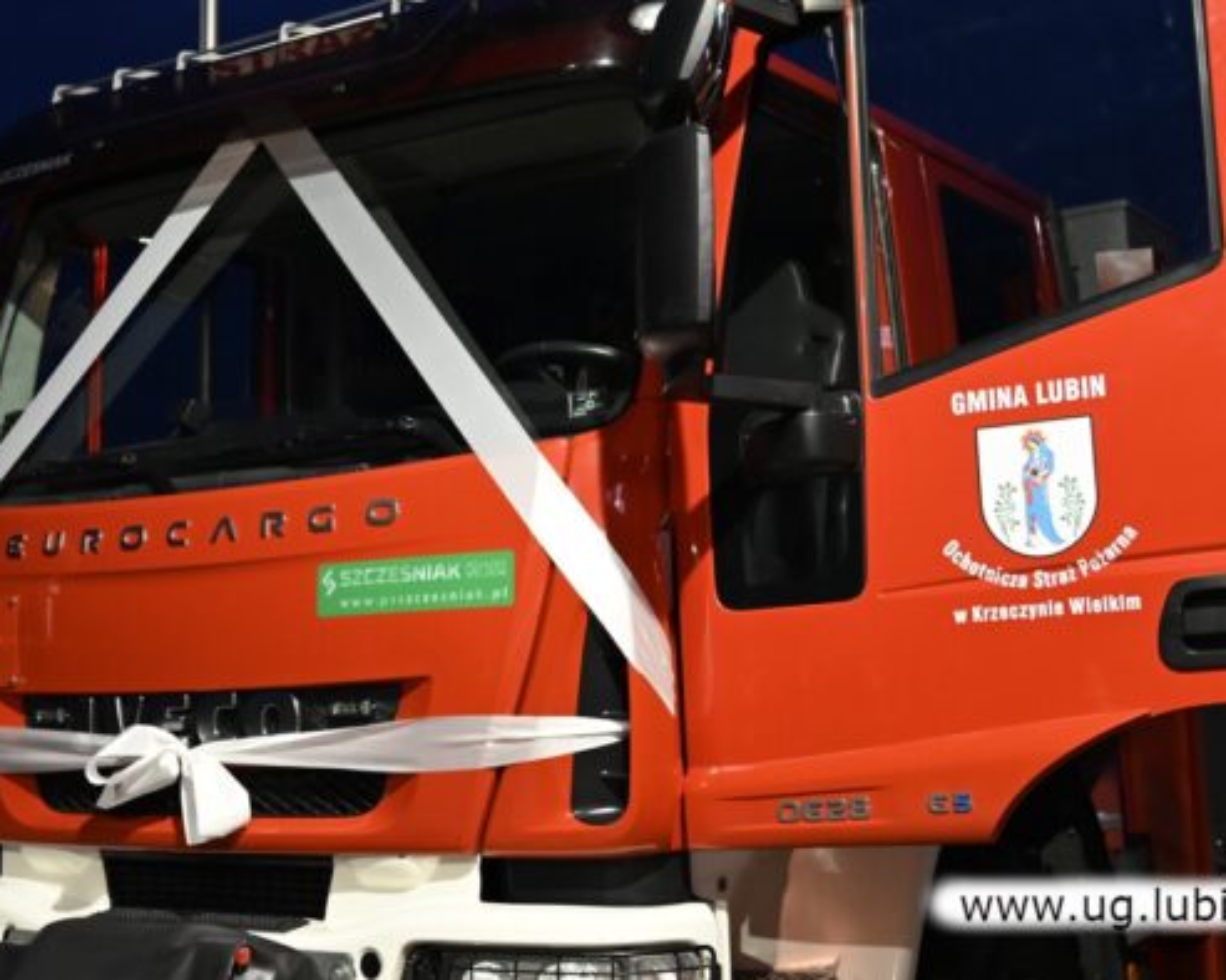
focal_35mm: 48
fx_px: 1741
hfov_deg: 38.8
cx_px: 644
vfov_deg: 31.4
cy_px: 495
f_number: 2.8
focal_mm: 28
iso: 2500
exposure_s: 1/125
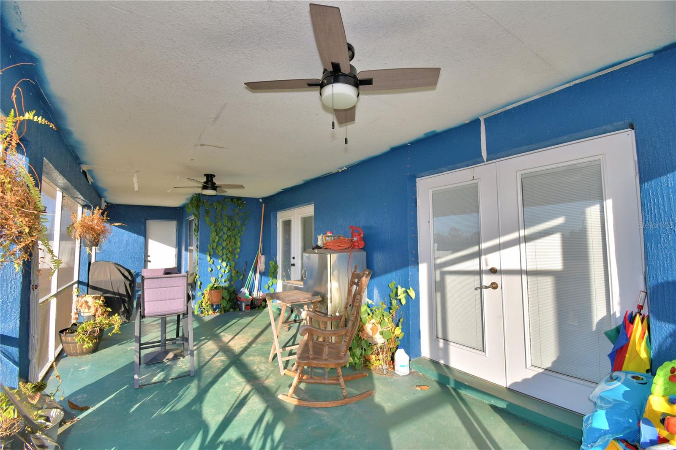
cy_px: 225
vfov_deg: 77.3
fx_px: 282
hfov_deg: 100.4
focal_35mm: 15
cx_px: 338
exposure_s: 1/250
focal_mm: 10
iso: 100
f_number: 6.3
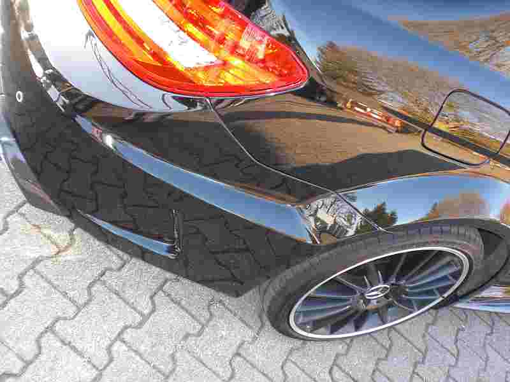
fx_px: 560
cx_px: 255
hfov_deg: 49.0
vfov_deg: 37.7
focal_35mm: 38
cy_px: 191
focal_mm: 6.3
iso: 200
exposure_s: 1/60
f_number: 3.1
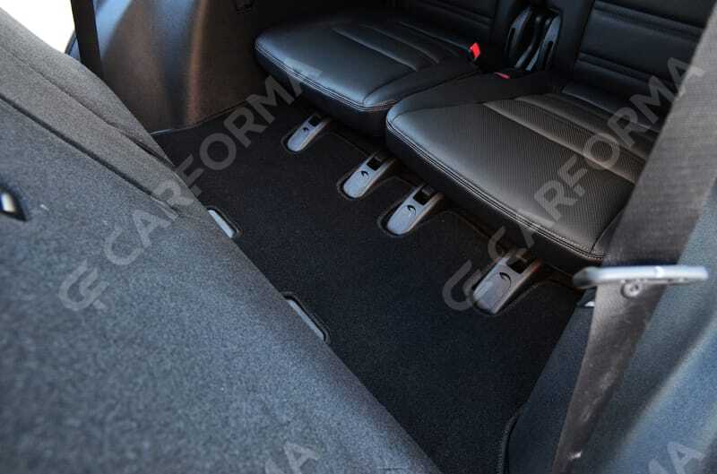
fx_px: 536
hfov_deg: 67.5
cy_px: 237
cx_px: 358
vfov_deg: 47.7
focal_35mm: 27
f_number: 5.6
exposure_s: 1/8
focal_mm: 18
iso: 800
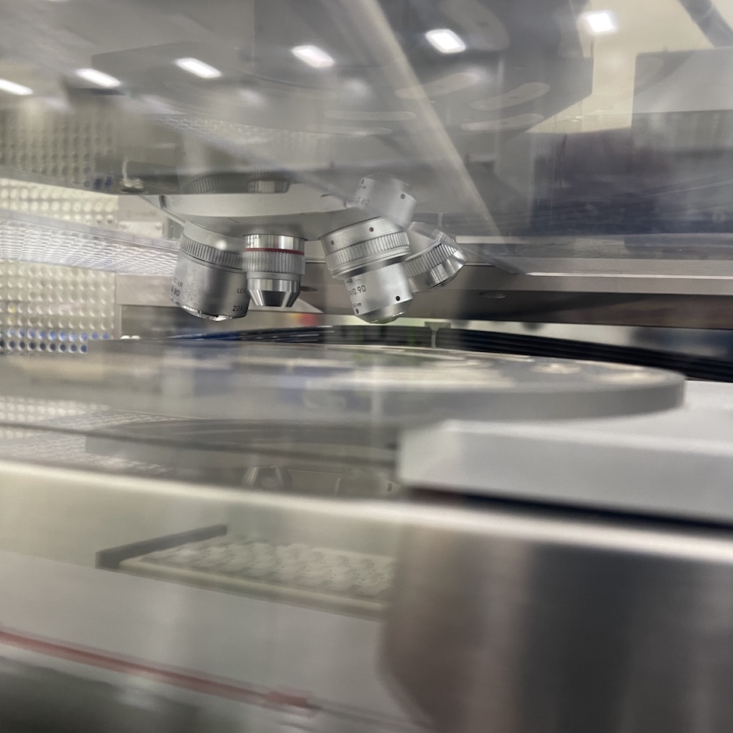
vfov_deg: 54.0
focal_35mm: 30
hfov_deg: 54.0
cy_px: 368
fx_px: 719
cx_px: 400
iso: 250
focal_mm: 5.1
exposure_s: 1/60
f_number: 1.6
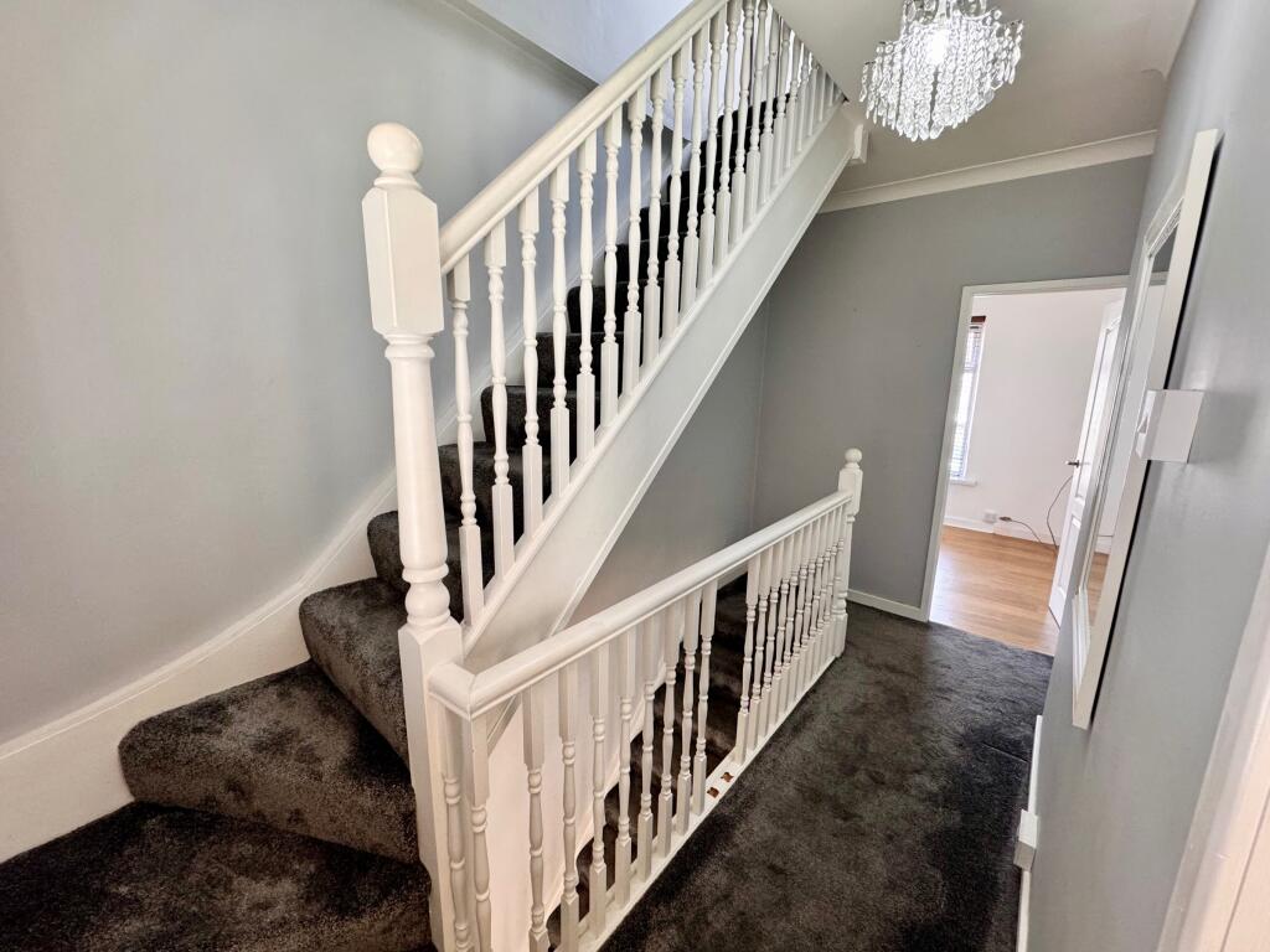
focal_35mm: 14
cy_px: 476
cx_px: 635
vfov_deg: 85.7
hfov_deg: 102.1
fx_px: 514
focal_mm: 2.22
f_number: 2.2
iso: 250
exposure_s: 1/100
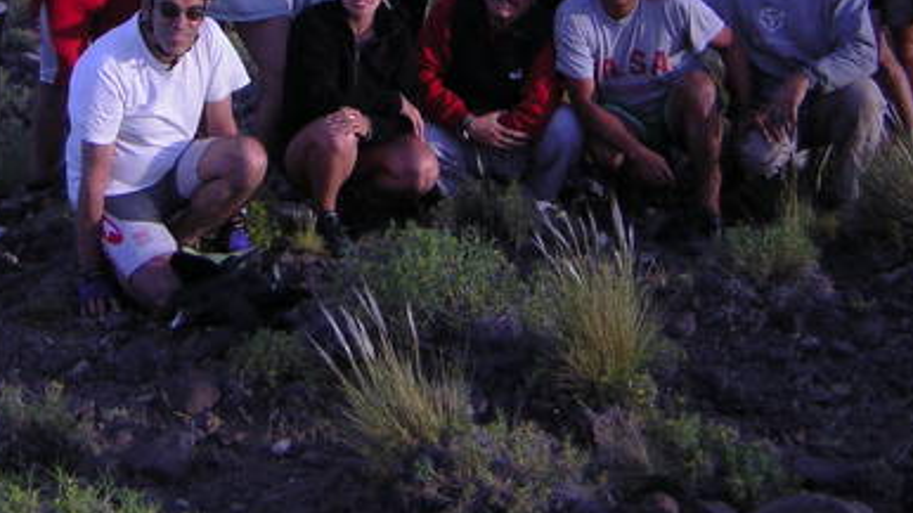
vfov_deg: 14.0
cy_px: -8
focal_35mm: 85
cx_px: 456
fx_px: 2057
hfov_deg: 25.0
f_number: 2.9
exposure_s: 1/504
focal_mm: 6.1
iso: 50
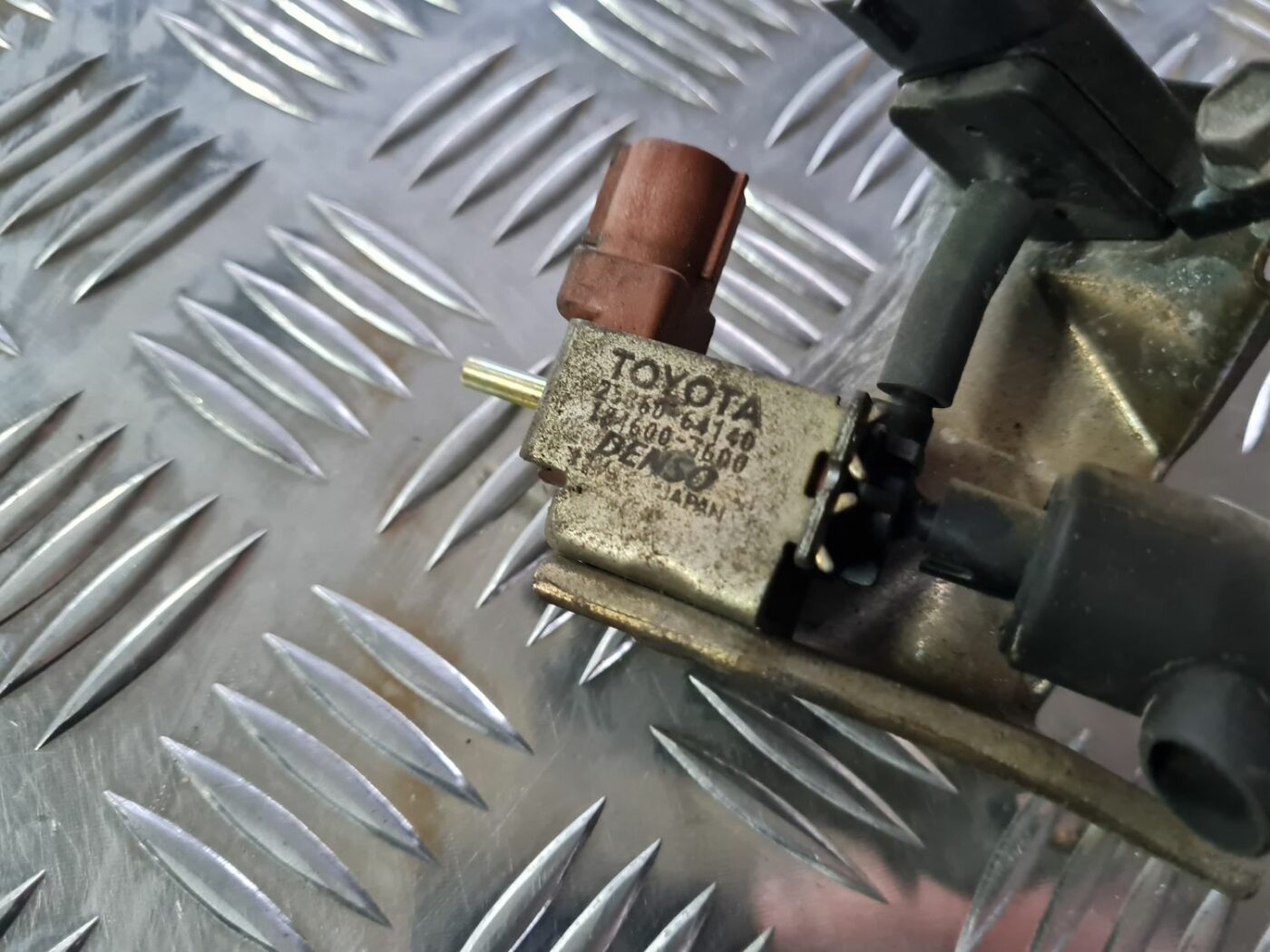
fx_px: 954
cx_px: 635
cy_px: 476
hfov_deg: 67.3
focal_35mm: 26
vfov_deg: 53.1
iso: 500
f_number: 1.8
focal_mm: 5.4
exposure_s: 1/33
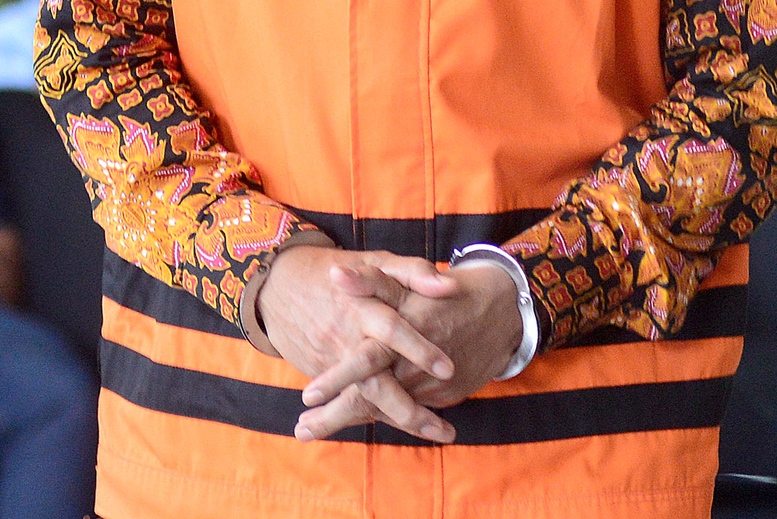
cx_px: 52
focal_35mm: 335
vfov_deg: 4.1
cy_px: -195
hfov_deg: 6.1
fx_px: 7233
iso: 1600
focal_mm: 120
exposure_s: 1/160
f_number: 3.2
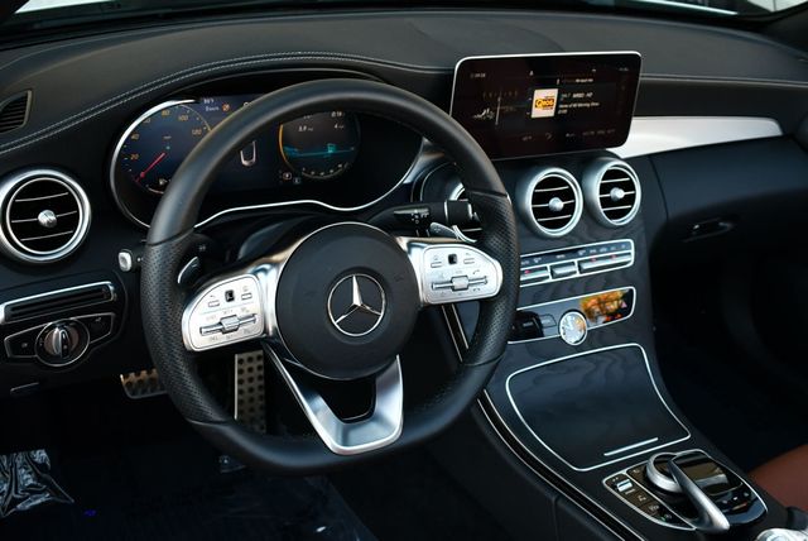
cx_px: 404
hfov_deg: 46.4
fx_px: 944
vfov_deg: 32.0
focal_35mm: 42
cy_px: 270
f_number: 4
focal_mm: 21
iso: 400
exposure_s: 1/250
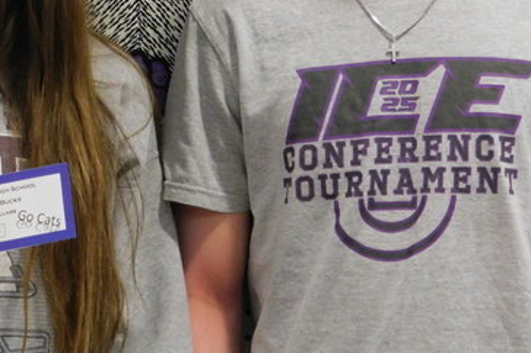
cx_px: 140
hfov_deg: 15.1
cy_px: -54
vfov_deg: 10.0
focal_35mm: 135
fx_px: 1989
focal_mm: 10.4
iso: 400
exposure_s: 1/15
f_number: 4
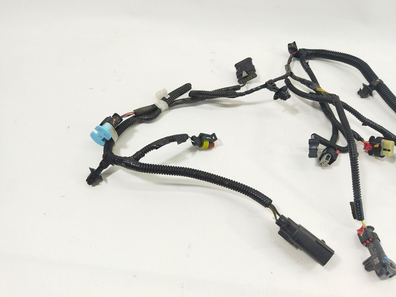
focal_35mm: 27
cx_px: 198
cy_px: 148
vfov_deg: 51.4
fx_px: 309
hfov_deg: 65.3
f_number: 1.79
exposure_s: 1/100
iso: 125
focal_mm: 4.71
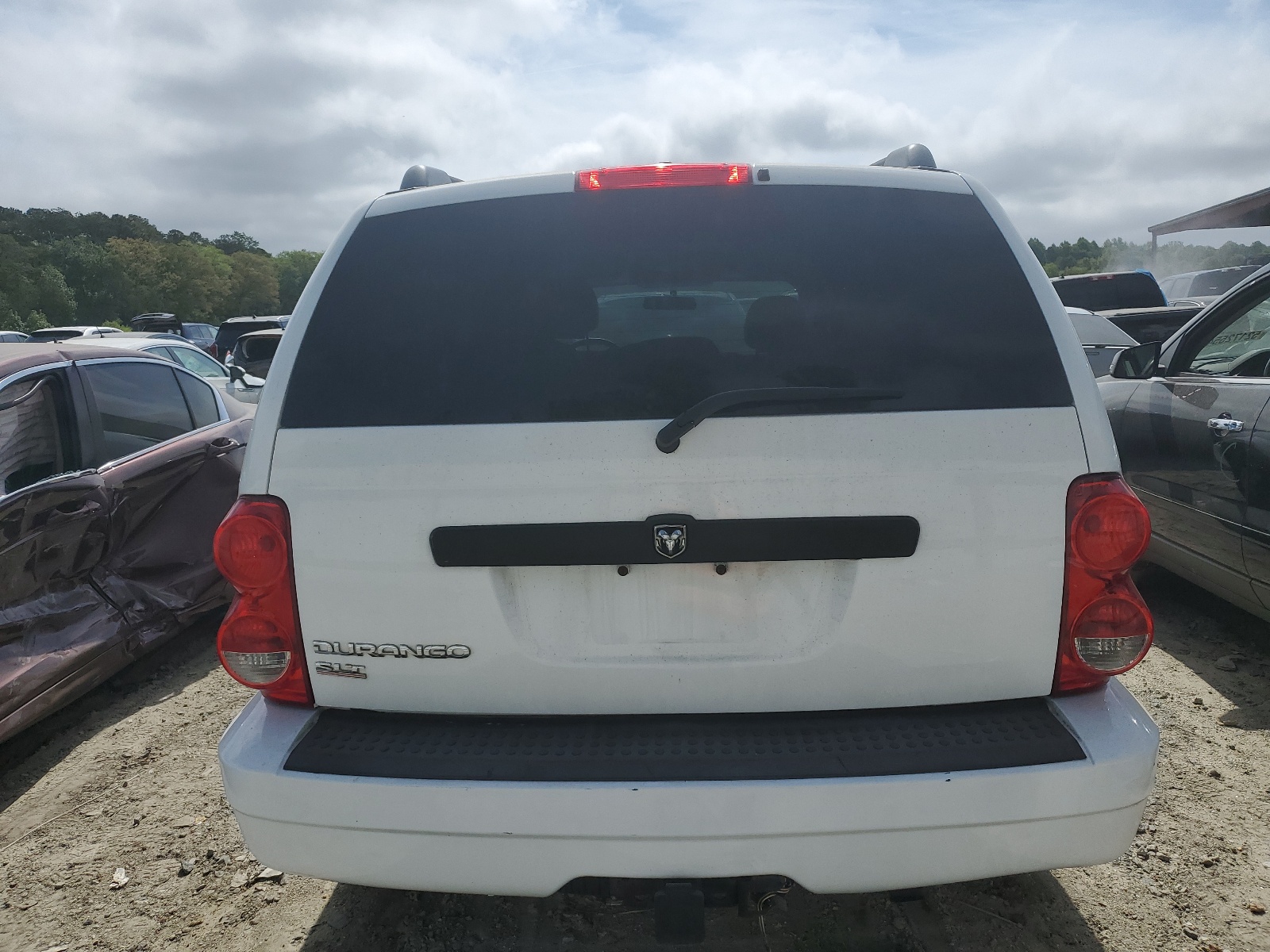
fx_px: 954
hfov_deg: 67.3
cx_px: 635
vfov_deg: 53.1
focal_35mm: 26
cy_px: 476
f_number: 1.5
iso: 50
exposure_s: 1/10000
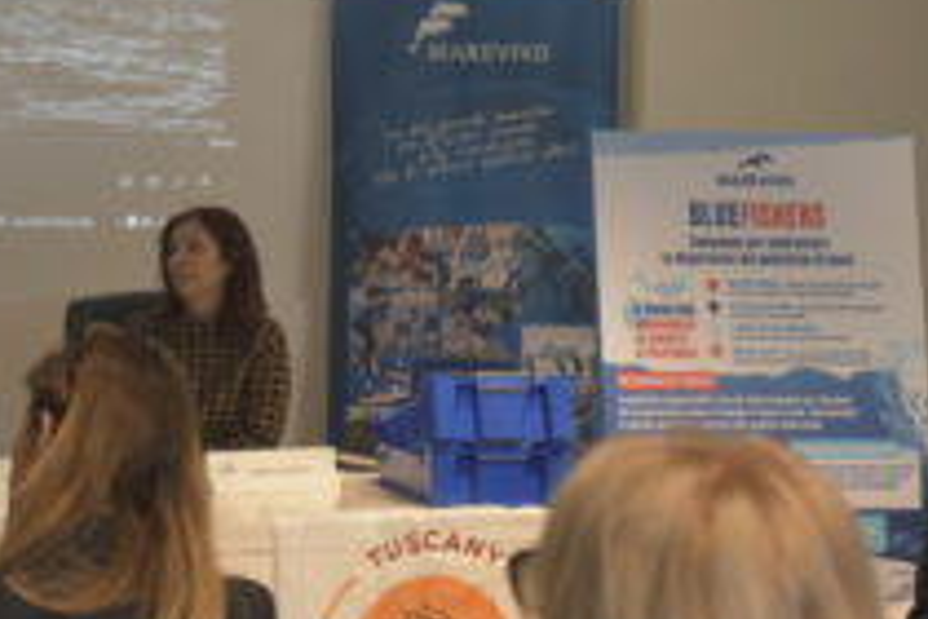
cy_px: 252
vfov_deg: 13.7
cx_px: -203
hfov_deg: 19.2
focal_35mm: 100
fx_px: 2578
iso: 2000
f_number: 3.5
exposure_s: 1/640
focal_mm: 35
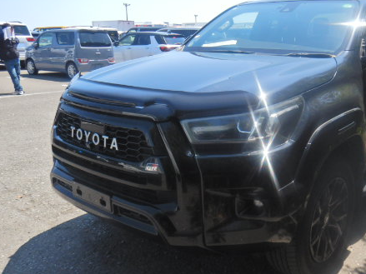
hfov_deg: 51.9
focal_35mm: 35
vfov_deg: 40.6
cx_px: 234
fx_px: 370
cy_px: 117
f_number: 2.8
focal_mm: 4.3
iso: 125
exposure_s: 1/1250
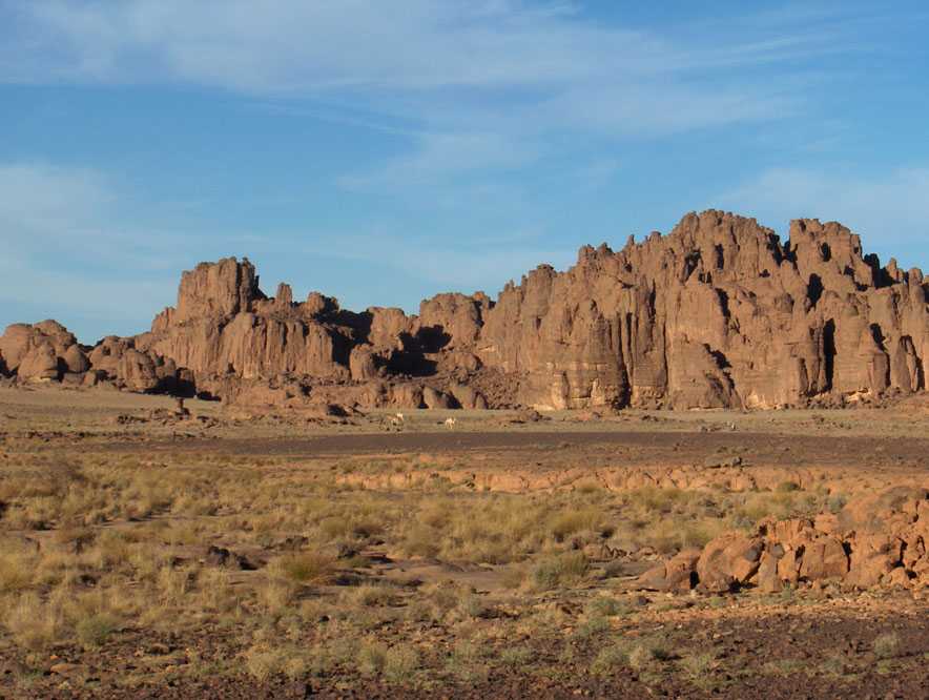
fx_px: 3145
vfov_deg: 12.7
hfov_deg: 16.8
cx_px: 464
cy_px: 350
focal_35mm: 117
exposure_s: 1/279
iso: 100
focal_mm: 24
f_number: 8.4
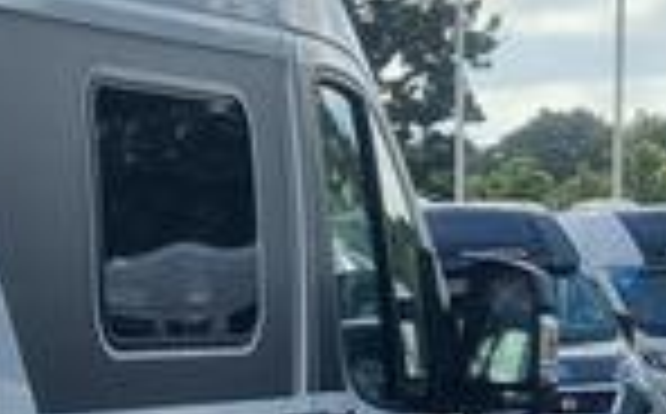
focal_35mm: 149
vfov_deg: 8.6
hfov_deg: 11.6
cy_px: 590
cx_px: -918
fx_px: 2700
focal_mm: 5.4
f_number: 1.8
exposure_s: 1/2536
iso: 50
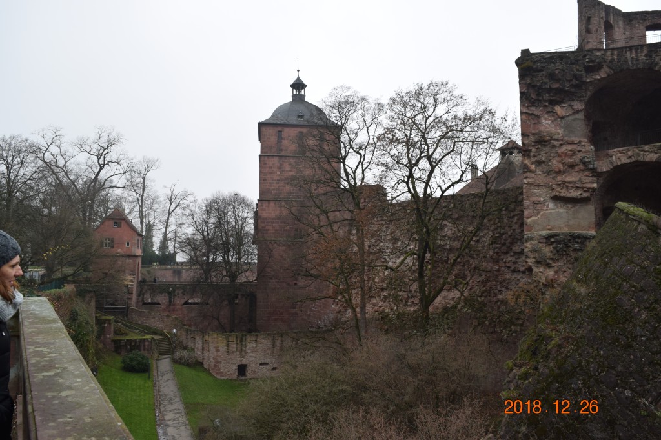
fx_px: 496
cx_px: 330
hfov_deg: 67.4
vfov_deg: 47.9
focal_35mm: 27
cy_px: 220
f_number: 6.3
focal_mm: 18
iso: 400
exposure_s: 1/160
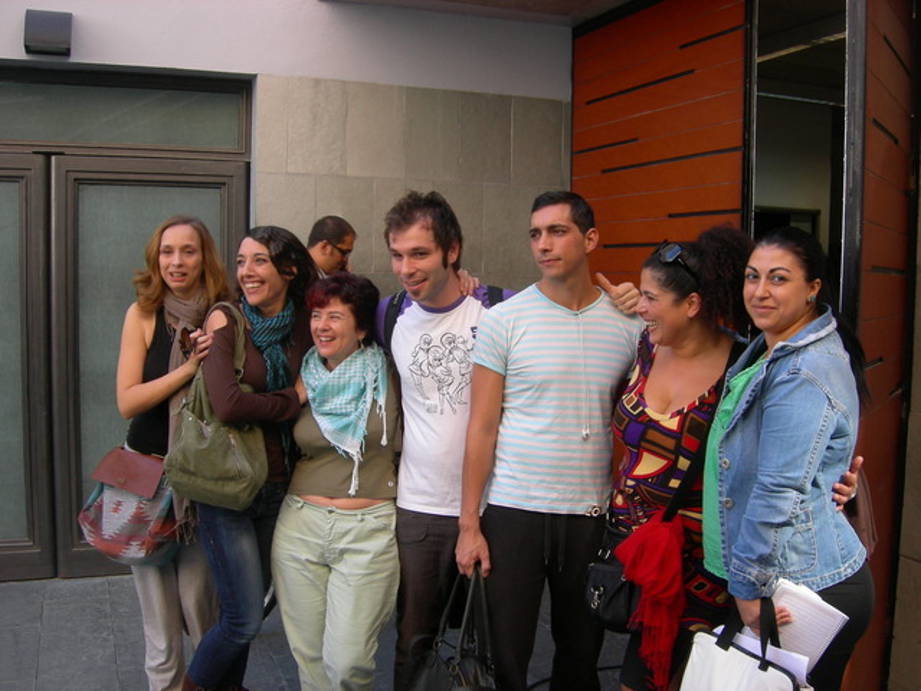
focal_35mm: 36
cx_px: 460
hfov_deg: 51.4
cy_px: 346
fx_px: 958
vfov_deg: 39.7
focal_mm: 7.5
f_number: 3.8
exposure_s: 1/100
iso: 64
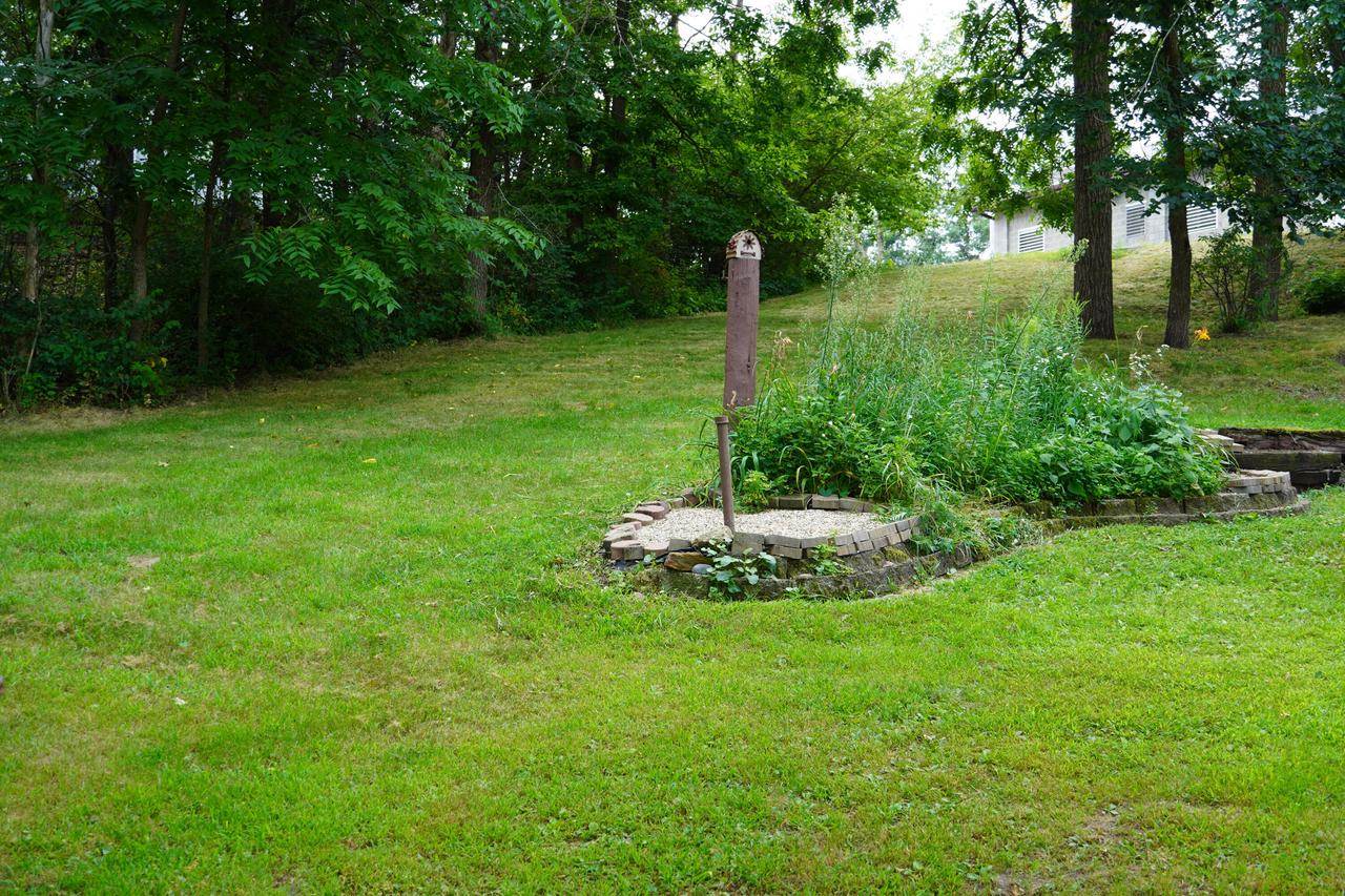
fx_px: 1681
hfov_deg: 43.6
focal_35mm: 45
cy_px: 448
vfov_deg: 29.9
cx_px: 672
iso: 100
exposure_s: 1/80
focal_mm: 30
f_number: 5
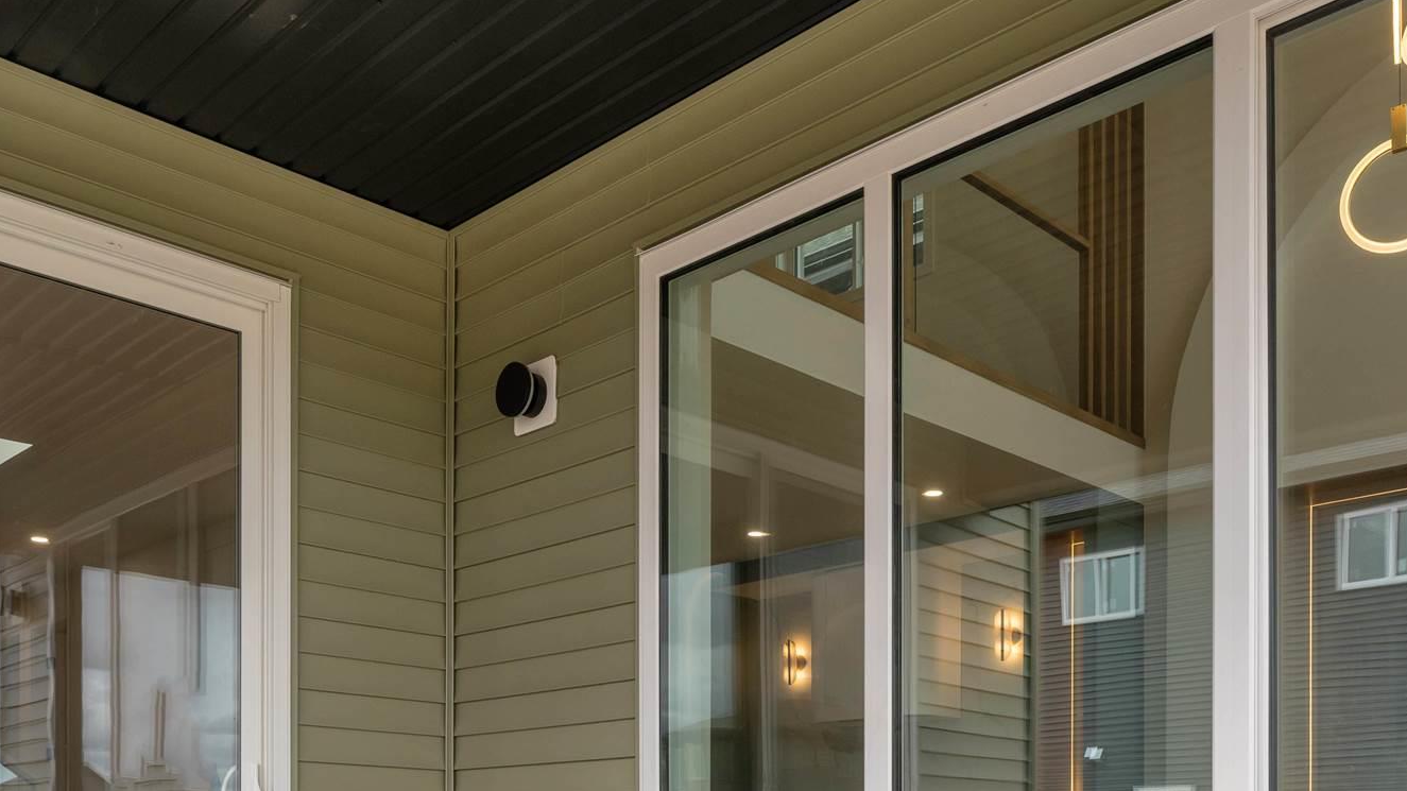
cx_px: 777
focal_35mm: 34
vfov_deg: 31.5
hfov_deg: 57.9
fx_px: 1268
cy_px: 828
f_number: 9
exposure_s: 1/50
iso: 200
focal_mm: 14
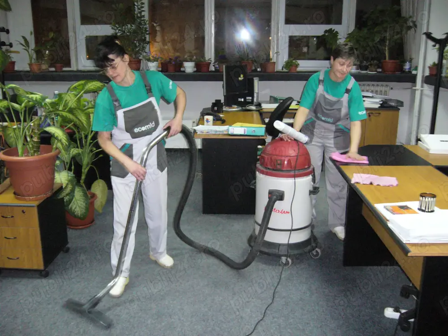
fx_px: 453
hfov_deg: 52.6
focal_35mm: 35
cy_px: 168
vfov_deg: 40.7
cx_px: 224
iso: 400
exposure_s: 1/30
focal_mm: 5.8
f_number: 2.8
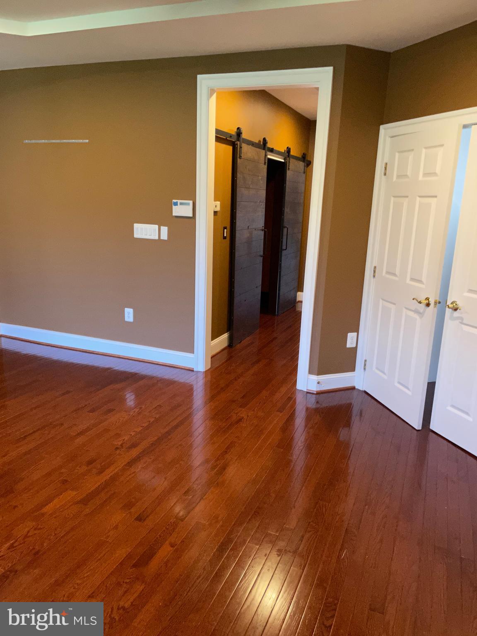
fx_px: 478
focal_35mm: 26
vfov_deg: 67.3
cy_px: 318
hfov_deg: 53.1
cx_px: 238
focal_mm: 4.2
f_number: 1.6
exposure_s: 1/60
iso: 400
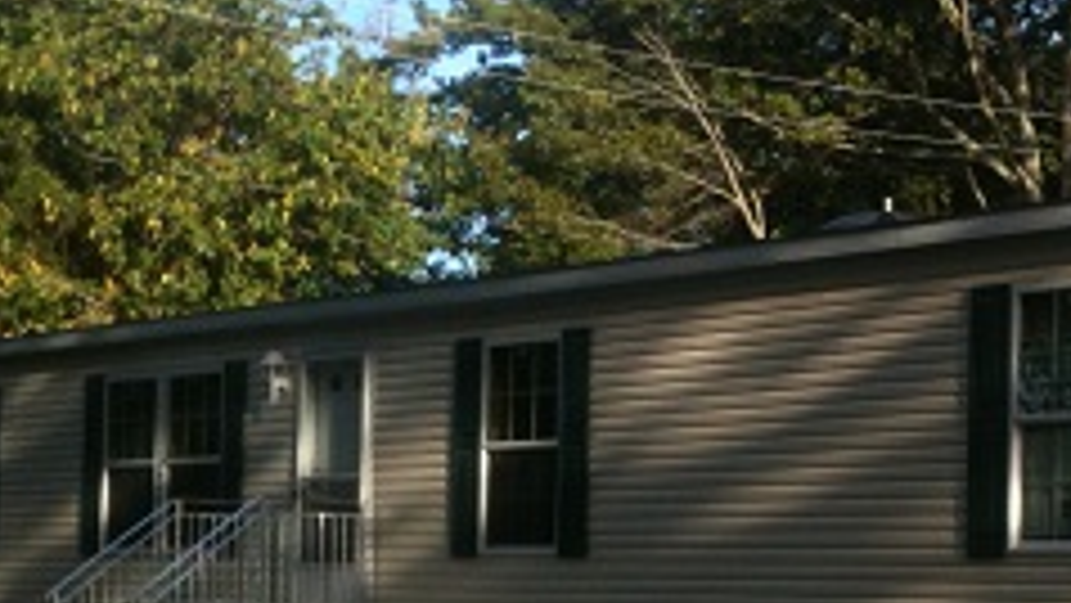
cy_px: 554
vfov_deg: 14.6
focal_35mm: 82
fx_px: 2329
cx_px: 896
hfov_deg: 25.3
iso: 64
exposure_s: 1/581
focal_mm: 3.85
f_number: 2.8
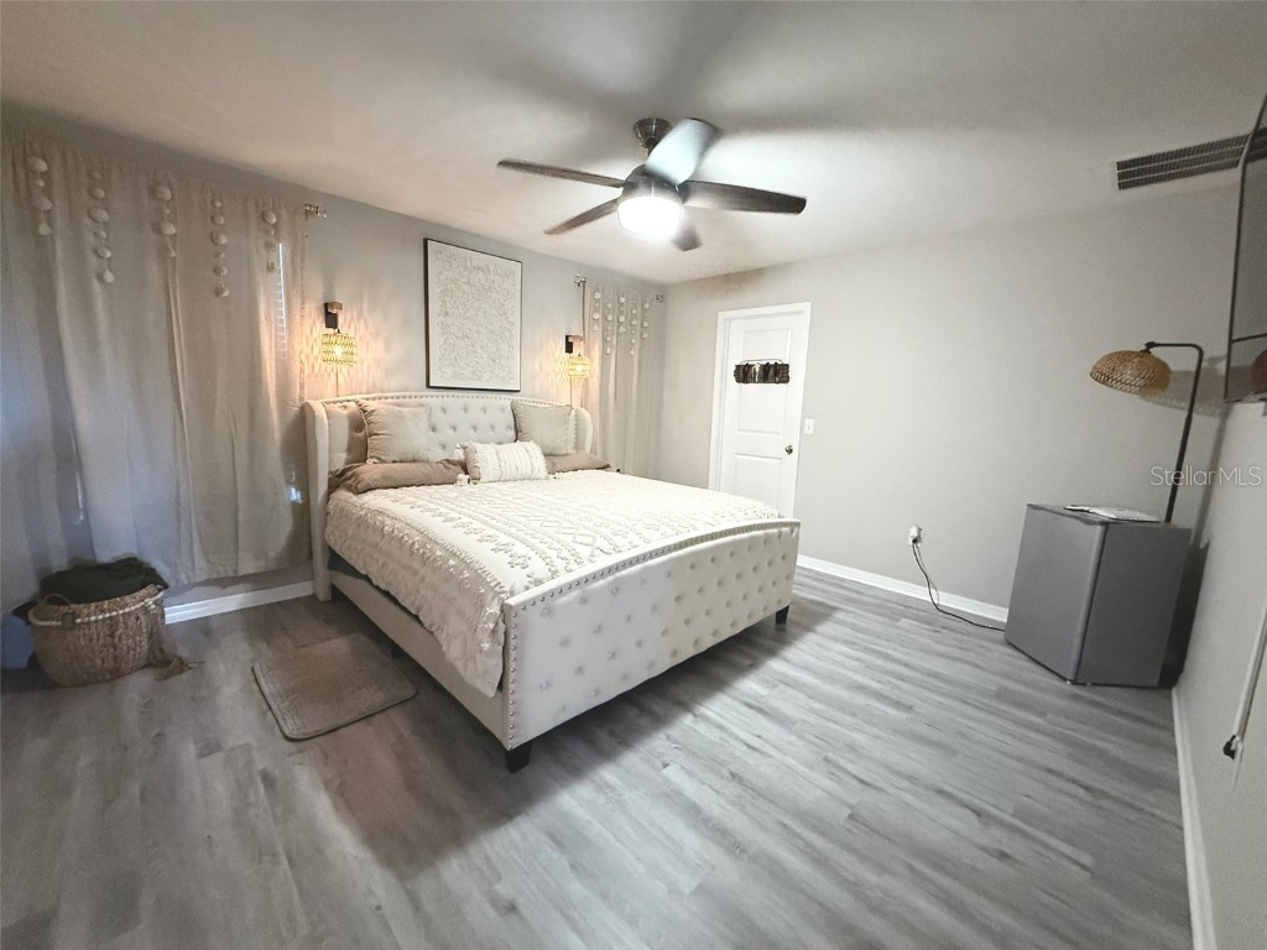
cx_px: 634
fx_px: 512
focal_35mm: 14
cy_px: 475
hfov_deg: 102.1
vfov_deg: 85.7
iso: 800
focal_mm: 2.22
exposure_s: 1/60
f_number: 2.2
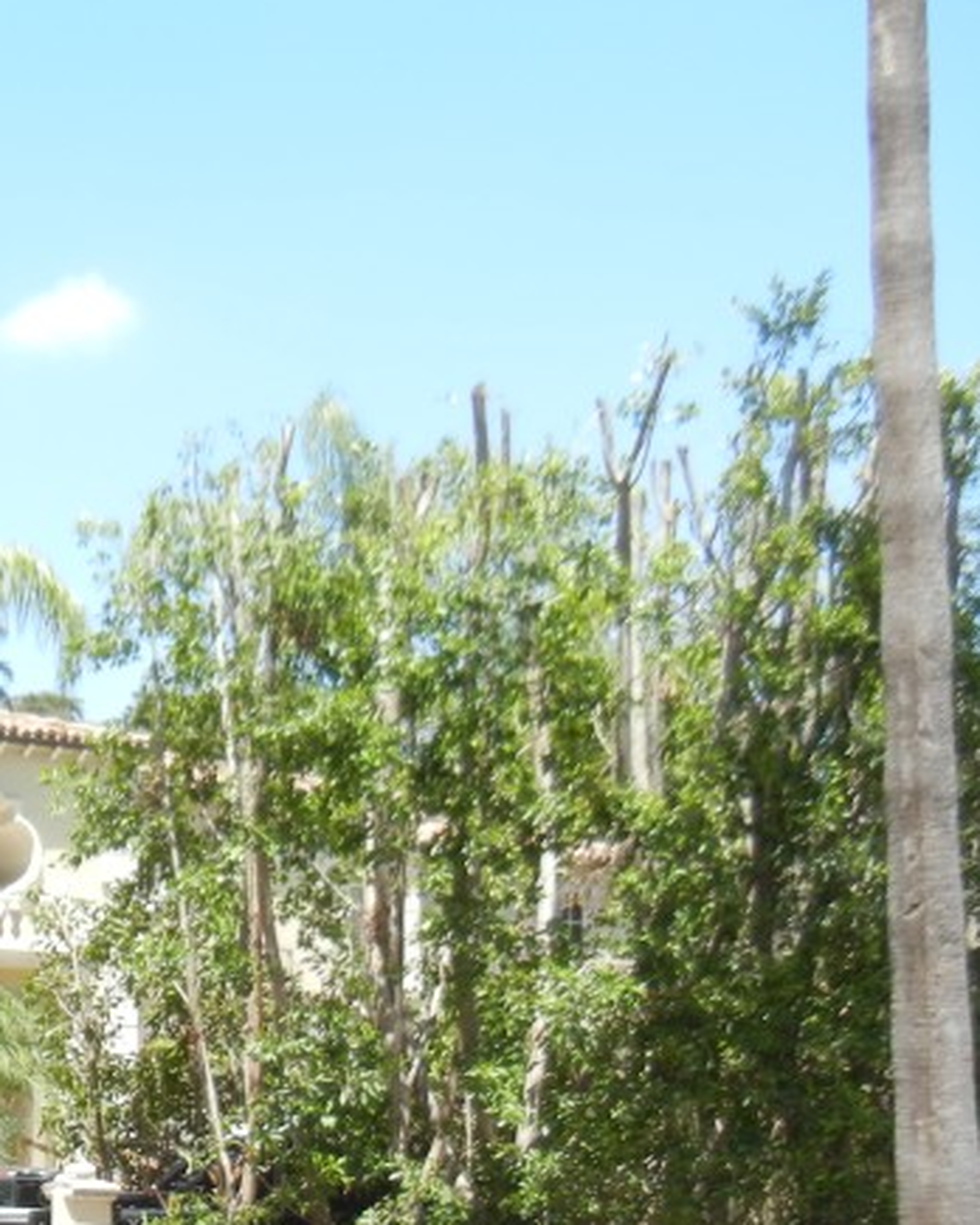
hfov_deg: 20.6
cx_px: -231
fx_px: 2502
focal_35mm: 69
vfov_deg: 27.0
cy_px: 972
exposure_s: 1/480
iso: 160
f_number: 3.5
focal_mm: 5.4
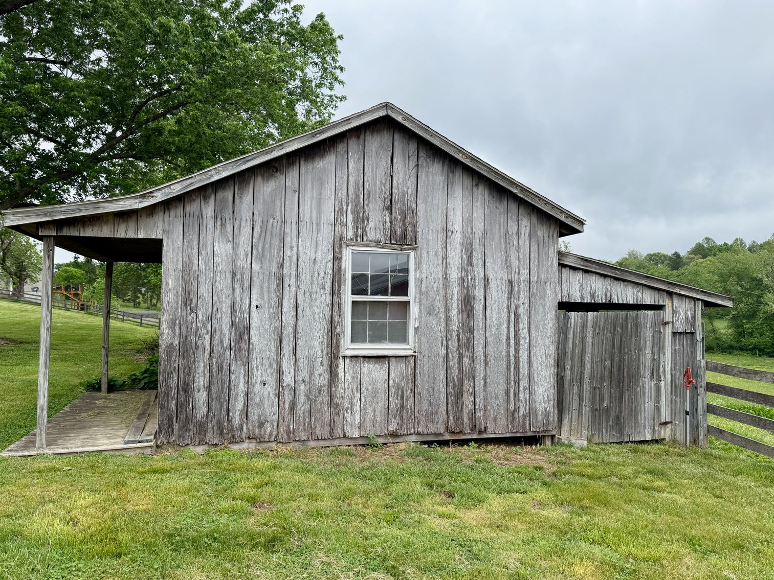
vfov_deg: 56.8
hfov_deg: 71.6
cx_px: 387
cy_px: 290
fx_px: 537
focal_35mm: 24
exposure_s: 1/1046
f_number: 1.78
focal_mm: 6.76
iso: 80
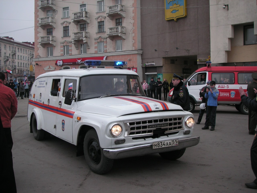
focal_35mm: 38
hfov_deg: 49.0
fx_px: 282
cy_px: 96
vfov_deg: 37.7
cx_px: 128
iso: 50
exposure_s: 1/125
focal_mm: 6.3
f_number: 3.3
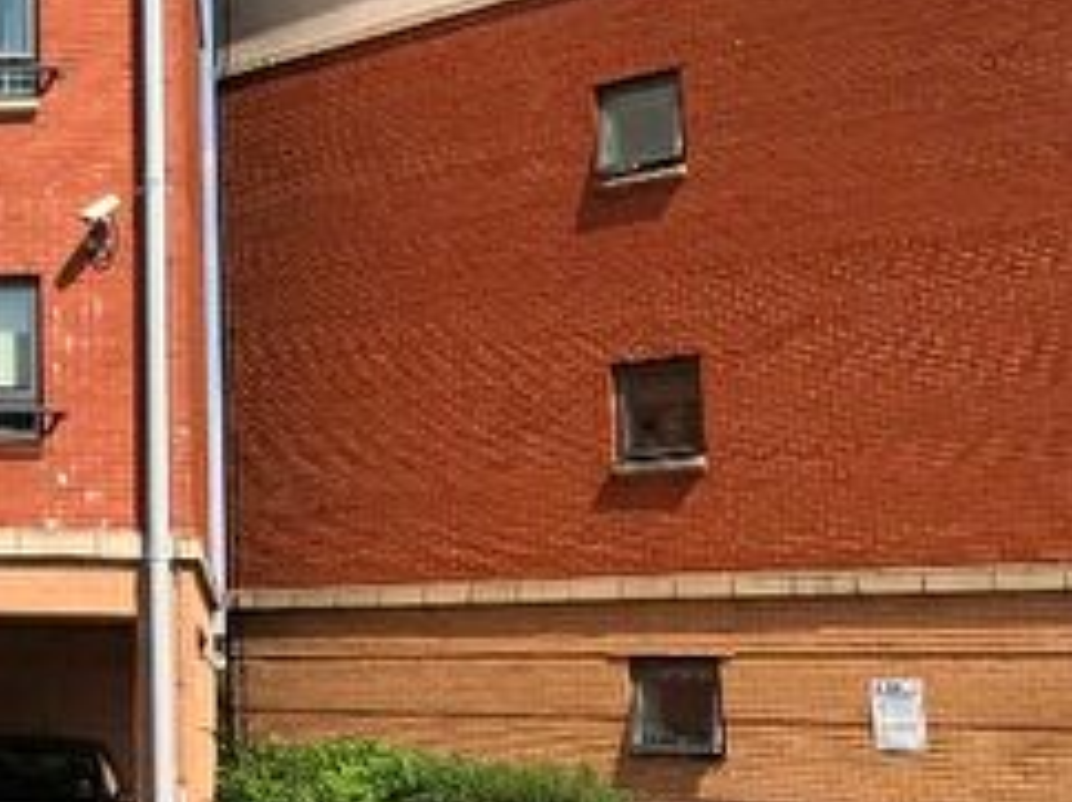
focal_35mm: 81
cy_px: 210
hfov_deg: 21.0
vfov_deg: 18.1
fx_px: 2506
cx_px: -474
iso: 20
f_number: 1.8
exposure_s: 1/2404
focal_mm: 3.99
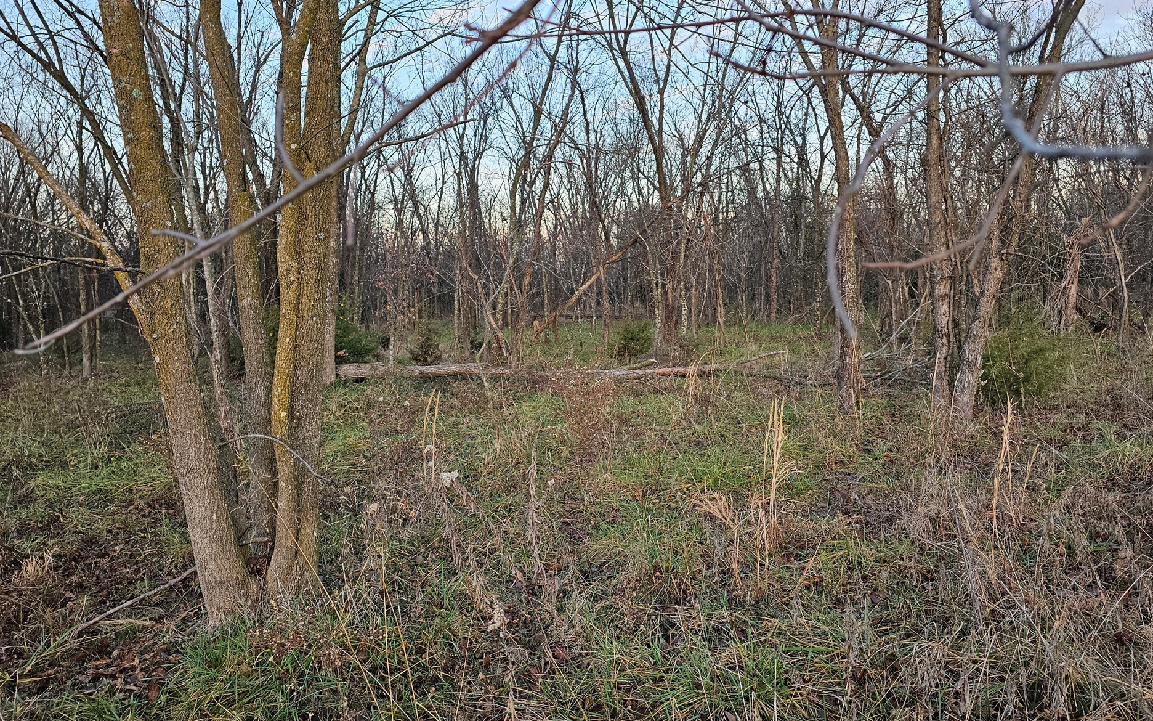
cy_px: 338
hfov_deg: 72.5
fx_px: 786
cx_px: 588
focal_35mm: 25
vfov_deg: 49.2
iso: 100
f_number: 1.7
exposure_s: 1/180
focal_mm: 6.3
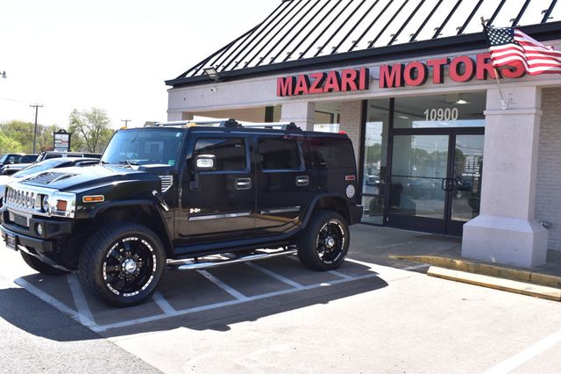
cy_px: 187
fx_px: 537
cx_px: 280
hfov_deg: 55.1
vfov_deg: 38.3
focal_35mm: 34
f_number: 10
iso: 400
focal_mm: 23
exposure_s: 1/320
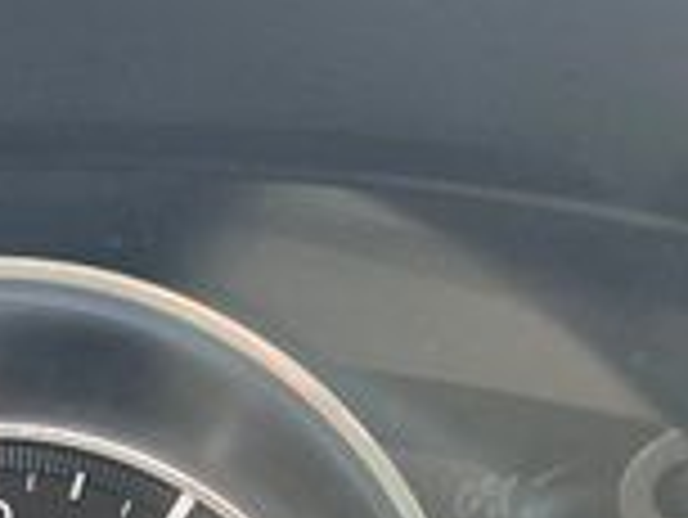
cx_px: -94
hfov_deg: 19.5
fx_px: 1910
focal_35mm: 96
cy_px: 784
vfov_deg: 14.4
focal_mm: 6.3
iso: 200
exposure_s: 1/180
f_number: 1.7
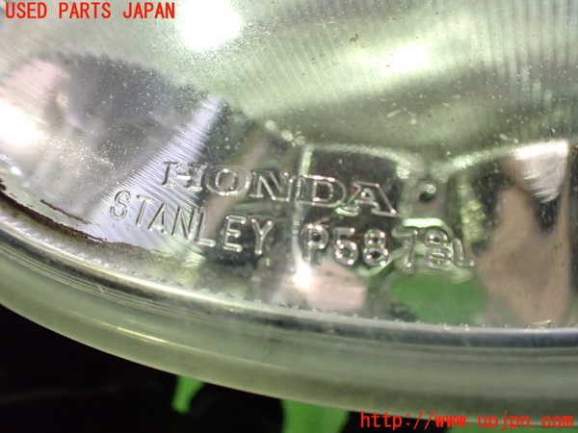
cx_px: 289
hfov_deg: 60.0
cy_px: 216
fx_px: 501
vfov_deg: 46.8
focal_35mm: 30
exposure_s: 1/40
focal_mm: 5.4
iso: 800
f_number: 2.3
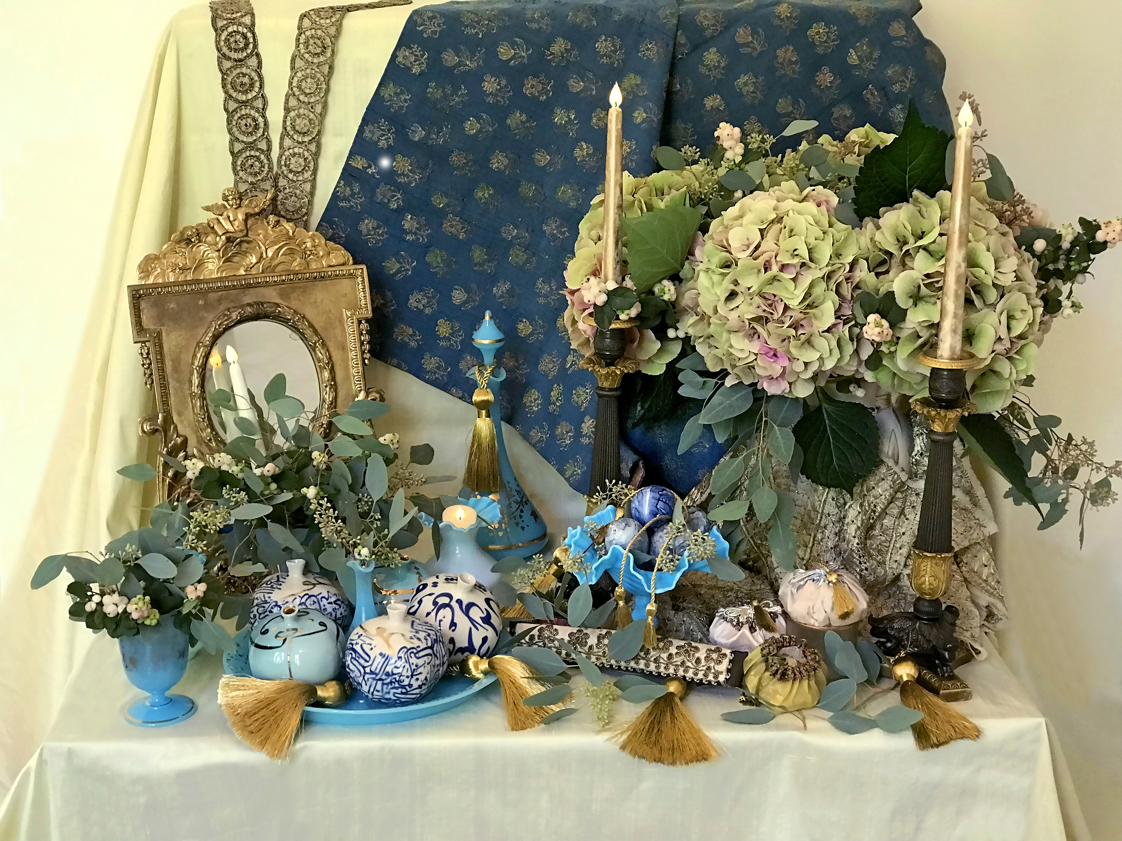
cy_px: 420
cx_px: 561
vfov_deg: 25.7
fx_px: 1848
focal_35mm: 57
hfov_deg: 33.8
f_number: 2.8
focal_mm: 6.6
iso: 200
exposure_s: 1/50
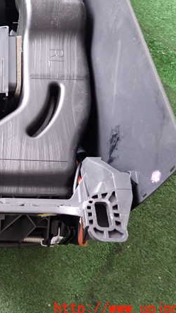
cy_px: 159
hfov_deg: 29.8
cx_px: 1
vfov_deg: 54.0
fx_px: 308
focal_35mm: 37
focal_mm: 4.5
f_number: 2
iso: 500
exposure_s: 1/30
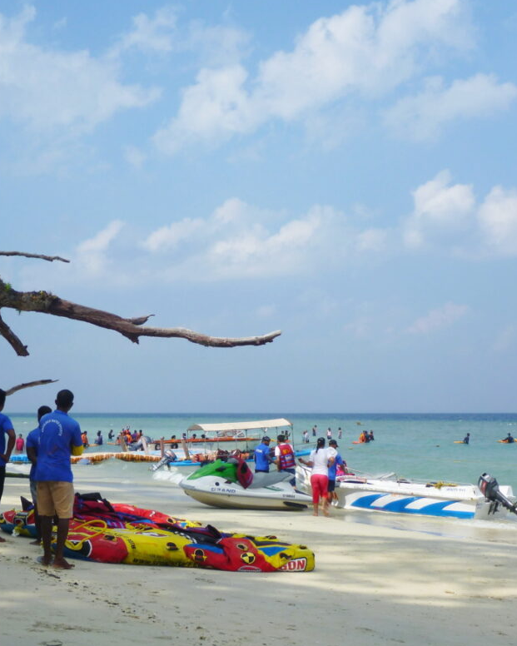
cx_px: 232
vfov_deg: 36.6
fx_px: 975
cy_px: 330
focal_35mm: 51
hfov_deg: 29.7
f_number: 4
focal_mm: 6.8
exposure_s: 1/1000
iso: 100
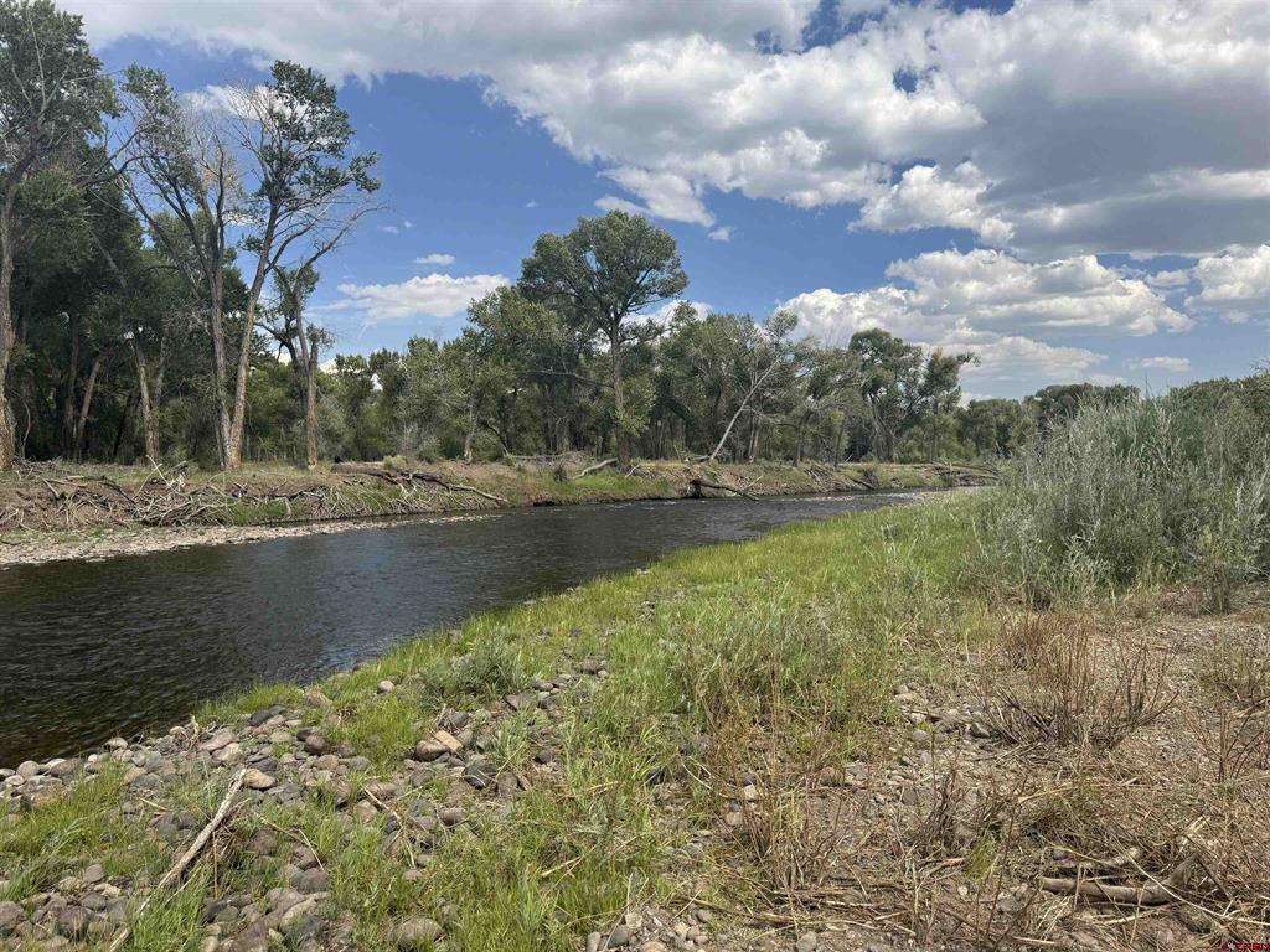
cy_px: 476
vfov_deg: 56.8
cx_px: 635
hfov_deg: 71.6
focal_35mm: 24
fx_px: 881
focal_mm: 6.76
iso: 80
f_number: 1.78
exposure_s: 1/4950
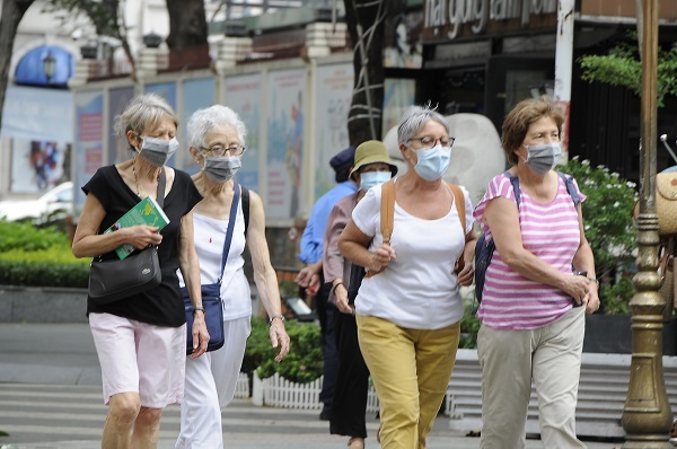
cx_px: 338
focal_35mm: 278
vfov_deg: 4.9
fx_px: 5210
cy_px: 224
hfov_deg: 7.4
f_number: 6.3
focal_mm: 185
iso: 200
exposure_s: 1/160
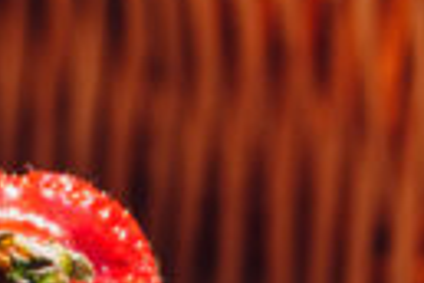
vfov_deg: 2.9
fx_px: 5512
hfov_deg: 4.3
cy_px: 53
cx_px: -746
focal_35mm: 468
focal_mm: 70
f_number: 5.6
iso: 320
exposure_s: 1/320
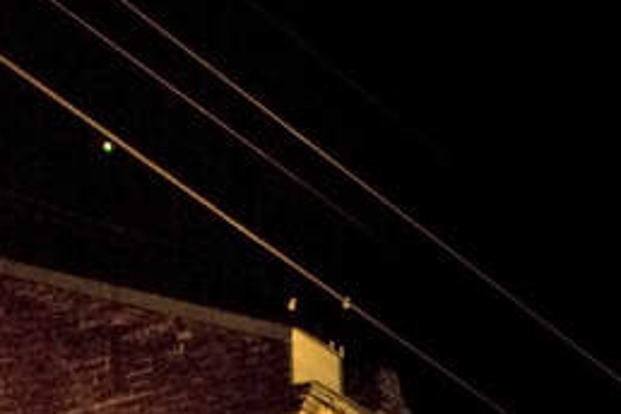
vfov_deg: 6.1
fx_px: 3657
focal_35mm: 212
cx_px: 1122
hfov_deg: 9.3
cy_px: 1063
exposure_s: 2.5
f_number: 8
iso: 100
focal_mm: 26
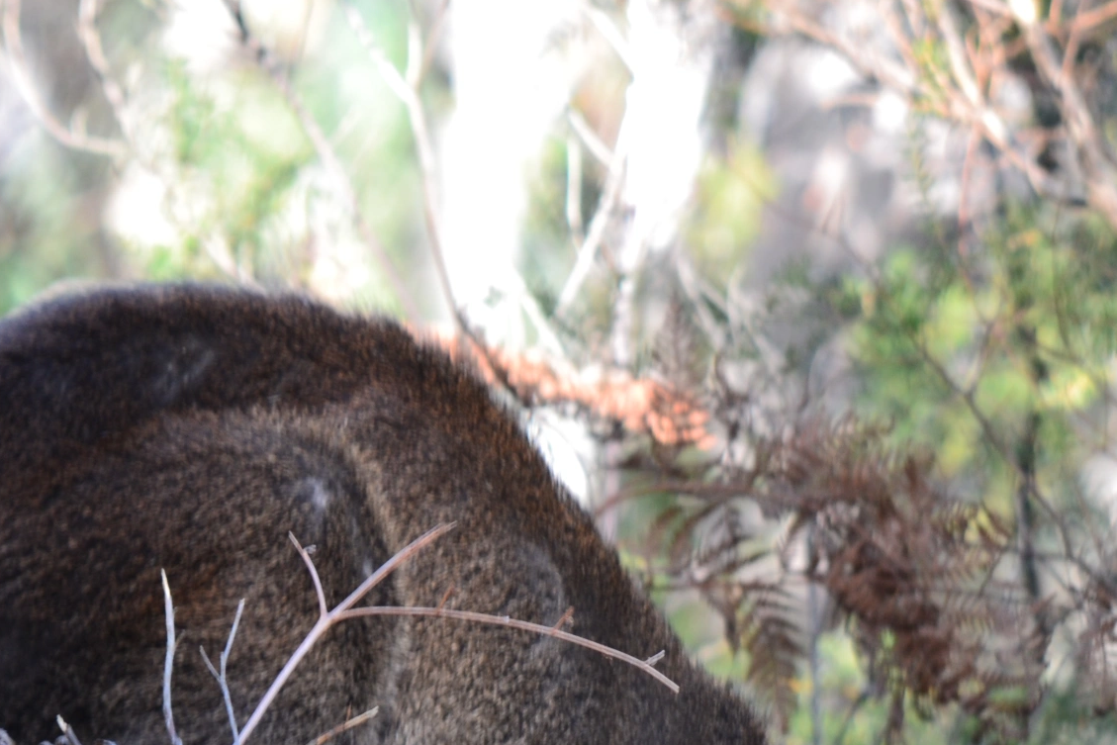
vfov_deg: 1.6
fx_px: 26716
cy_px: 627
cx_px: 456
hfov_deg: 2.4
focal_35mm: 861
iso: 400
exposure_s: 1/60
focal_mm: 300
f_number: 8
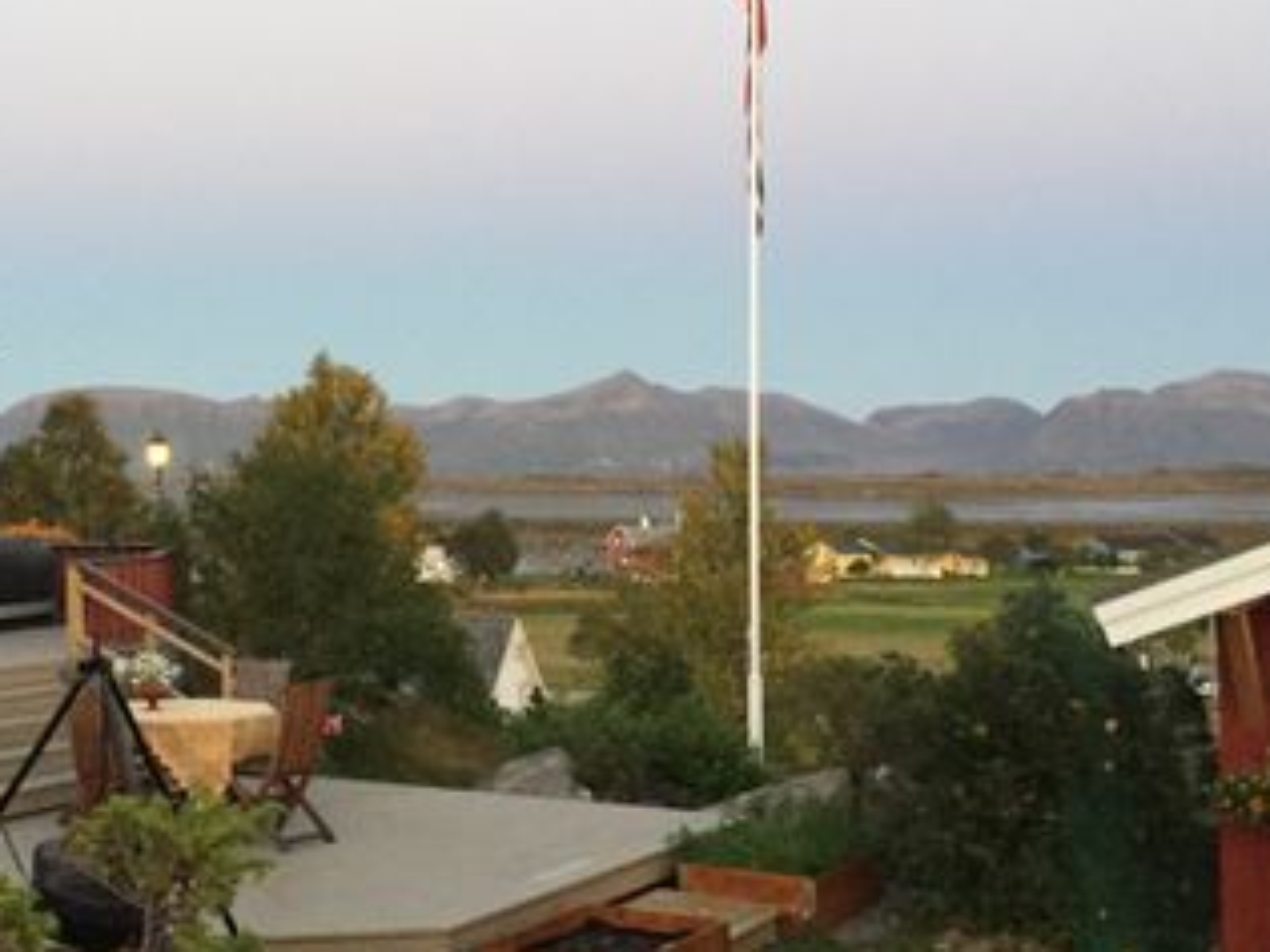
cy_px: 430
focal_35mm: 55
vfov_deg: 26.5
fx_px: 2018
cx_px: 350
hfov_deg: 34.3
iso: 250
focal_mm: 4.15
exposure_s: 1/33
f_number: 2.2
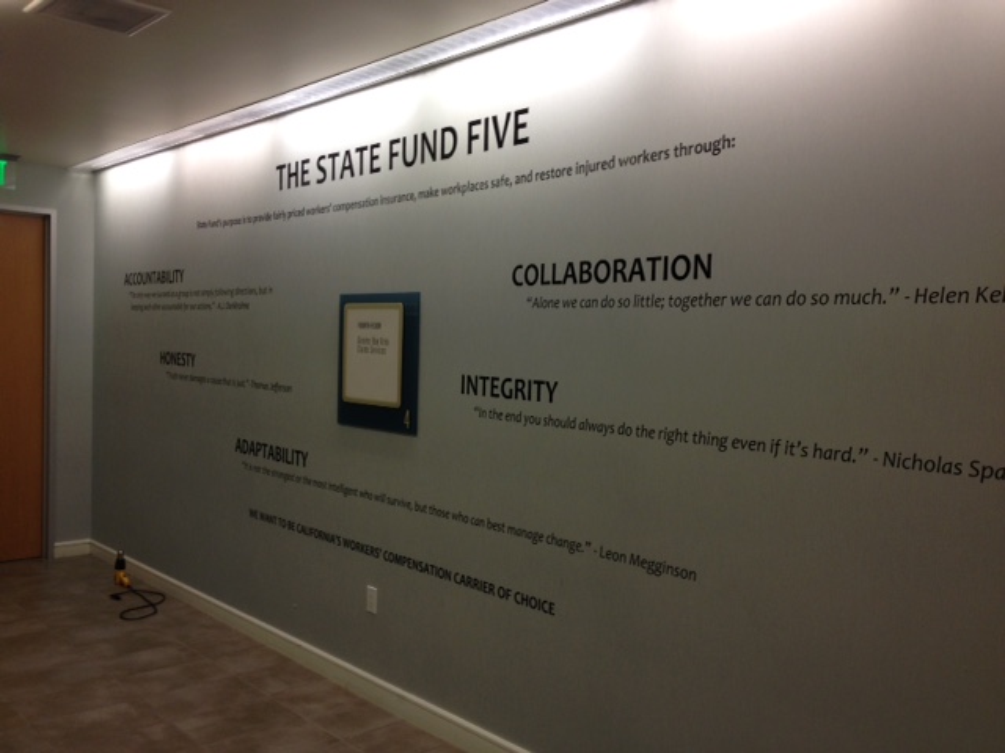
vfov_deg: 40.7
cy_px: 376
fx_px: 1016
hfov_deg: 52.6
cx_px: 502
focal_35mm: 35
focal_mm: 4.28
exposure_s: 1/24
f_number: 2.4
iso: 50
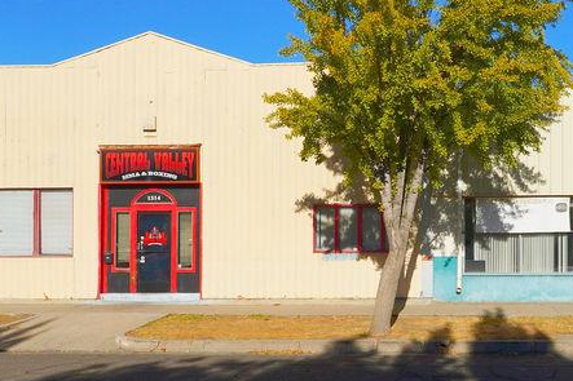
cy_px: 225
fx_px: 607
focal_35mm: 38
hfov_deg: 47.8
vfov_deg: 34.8
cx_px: 457
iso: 100
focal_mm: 11
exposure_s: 1/400
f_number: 11
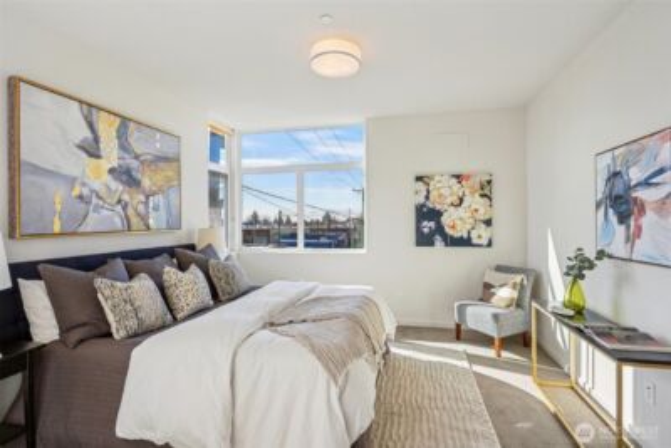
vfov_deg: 70.5
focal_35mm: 17
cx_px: 336
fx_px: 317
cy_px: 224
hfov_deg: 93.3
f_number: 8
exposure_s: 1/125
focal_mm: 17
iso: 160
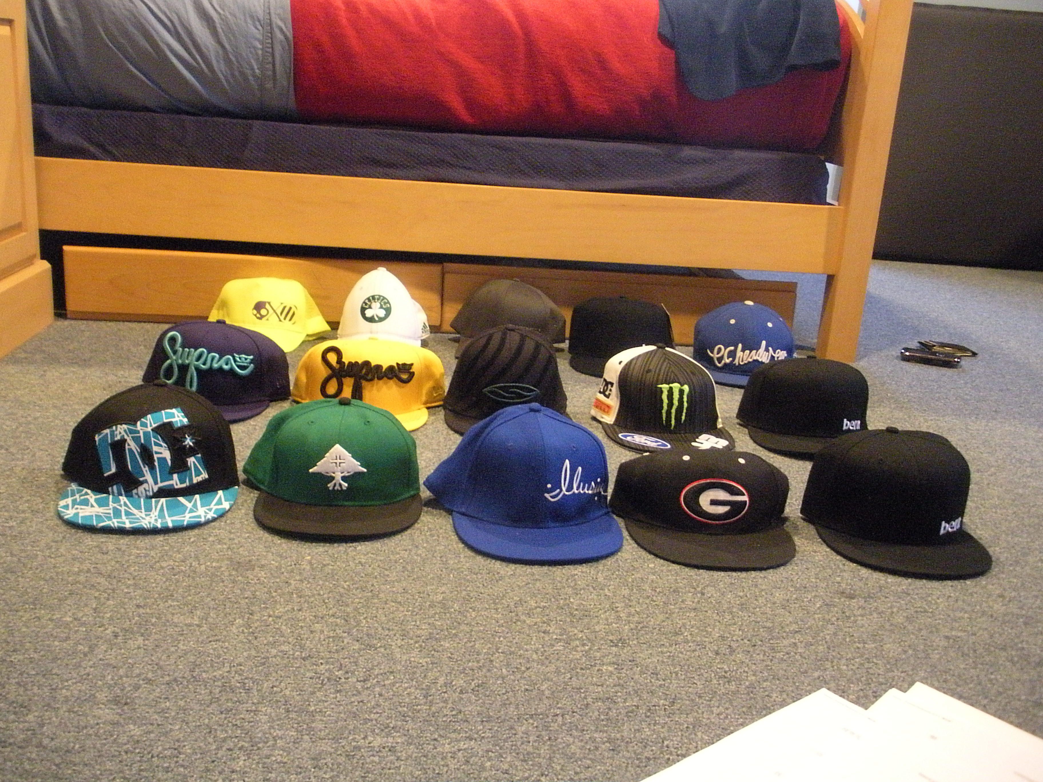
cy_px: 391
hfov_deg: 51.4
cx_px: 522
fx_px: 1085
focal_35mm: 36
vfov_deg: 39.7
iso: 728
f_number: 3.5
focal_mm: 6.3
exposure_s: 1/8
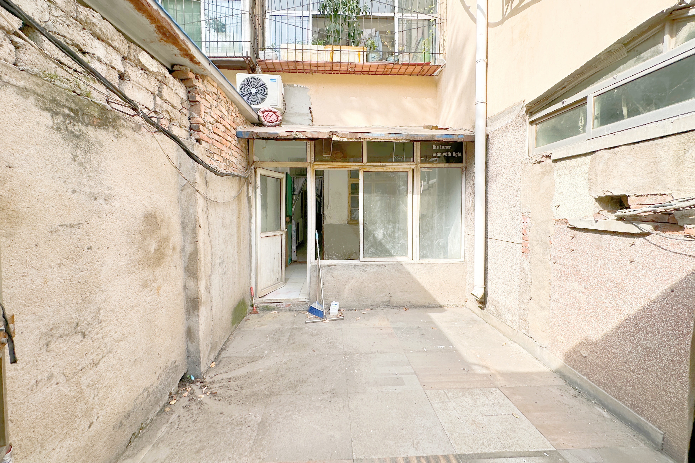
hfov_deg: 100.4
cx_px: 345
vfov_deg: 77.3
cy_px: 221
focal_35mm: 15
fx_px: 290
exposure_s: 1/587
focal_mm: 2.22
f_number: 2.2
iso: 40
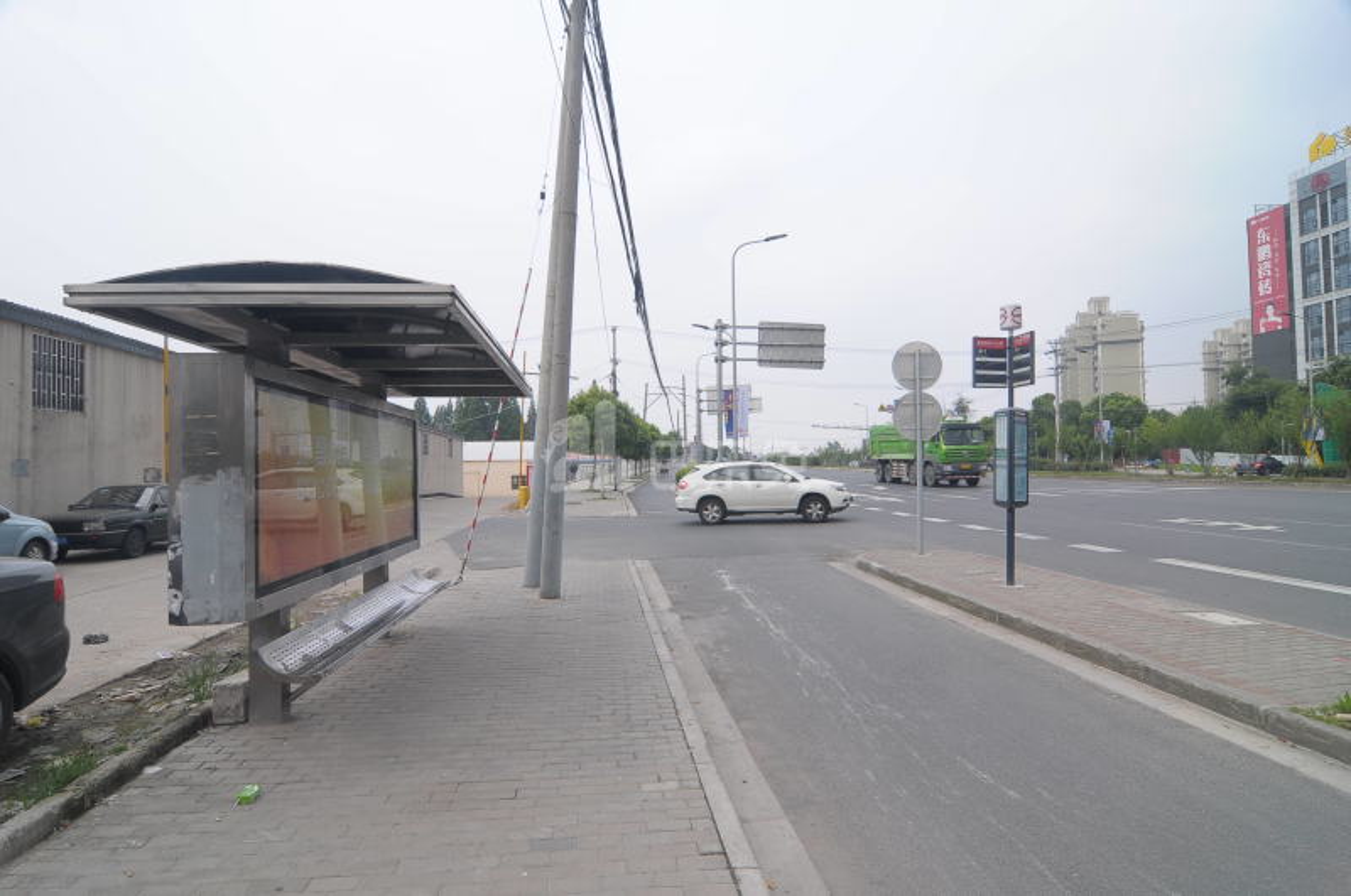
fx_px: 675
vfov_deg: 67.2
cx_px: 676
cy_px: 448
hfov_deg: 90.1
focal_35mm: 18
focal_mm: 12
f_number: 9
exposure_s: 1/60
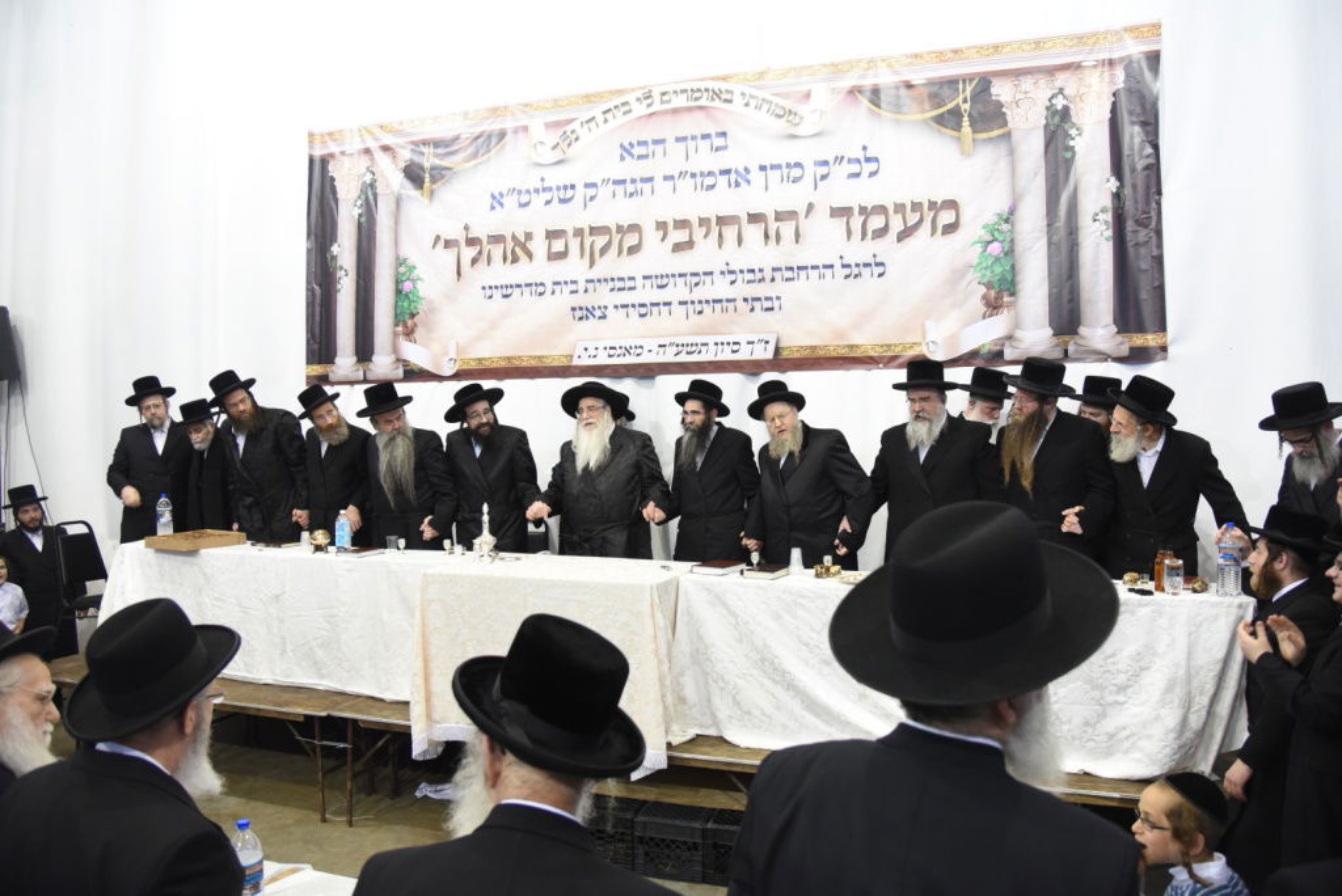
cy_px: 448
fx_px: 895
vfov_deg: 53.2
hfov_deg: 73.7
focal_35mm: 24
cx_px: 671
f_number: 4
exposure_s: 1/100
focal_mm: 24
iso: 2500
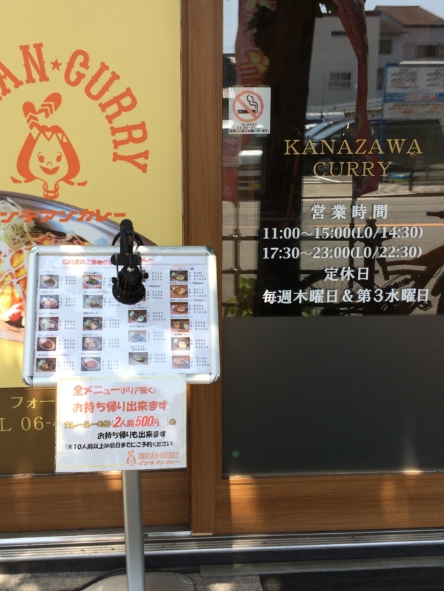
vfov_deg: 52.3
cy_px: 241
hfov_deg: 40.6
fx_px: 599
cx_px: 186
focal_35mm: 35
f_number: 2.2
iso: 32
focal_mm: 4.15
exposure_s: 1/547
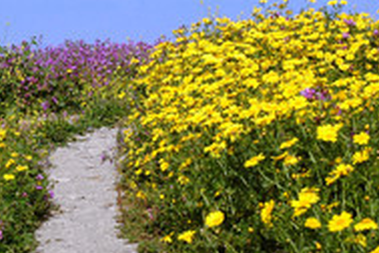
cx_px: 21
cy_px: 70
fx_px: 1474
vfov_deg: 9.8
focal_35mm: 140
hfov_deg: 14.5
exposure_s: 1/400
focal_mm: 42
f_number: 10
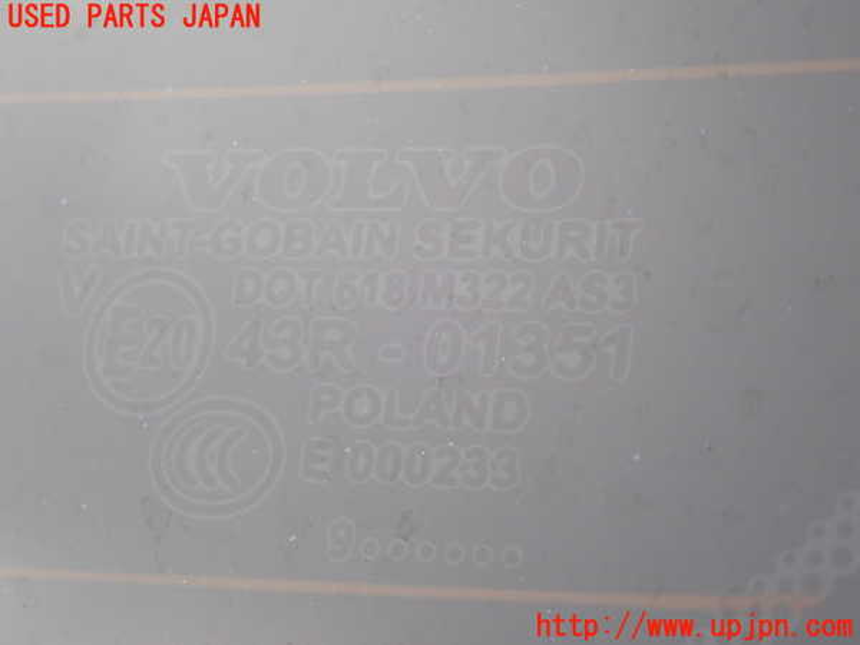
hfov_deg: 19.6
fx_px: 2484
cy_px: 322
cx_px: 430
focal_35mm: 100
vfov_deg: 14.8
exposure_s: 1/100
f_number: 4.9
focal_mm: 18
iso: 250
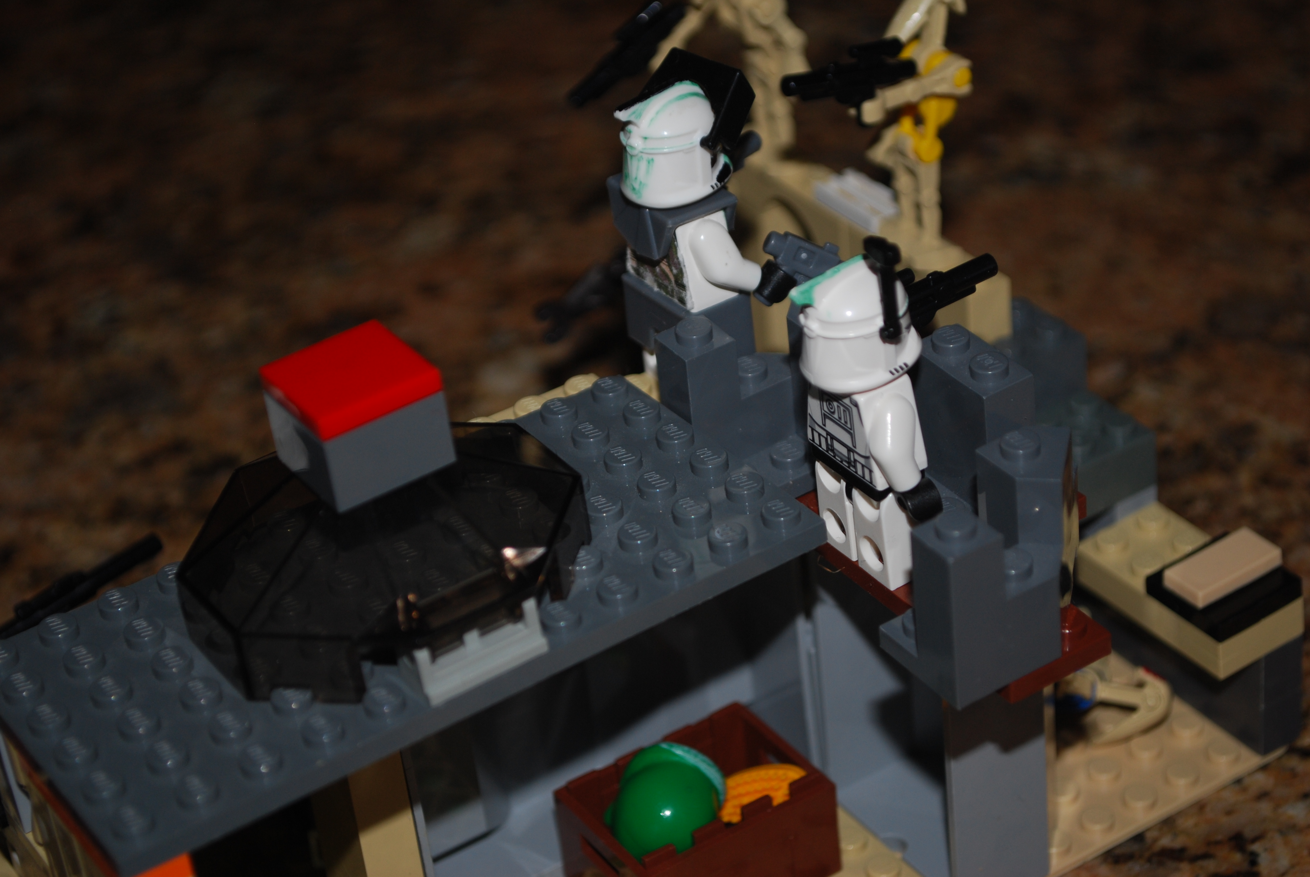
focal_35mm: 82
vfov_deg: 16.6
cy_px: 438
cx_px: 655
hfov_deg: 24.6
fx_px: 3006
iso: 200
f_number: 5.6
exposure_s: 1/60
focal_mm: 55
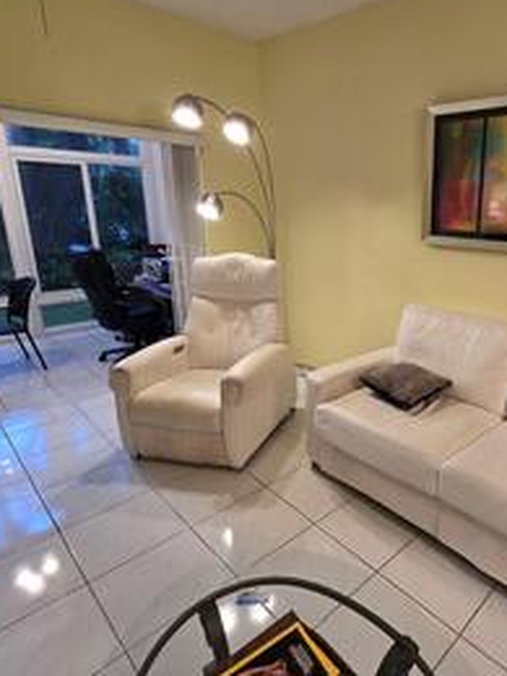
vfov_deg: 81.7
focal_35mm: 20
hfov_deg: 61.0
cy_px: 320
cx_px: 400
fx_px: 391
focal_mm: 2.2
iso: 200
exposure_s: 1/60
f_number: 2.2
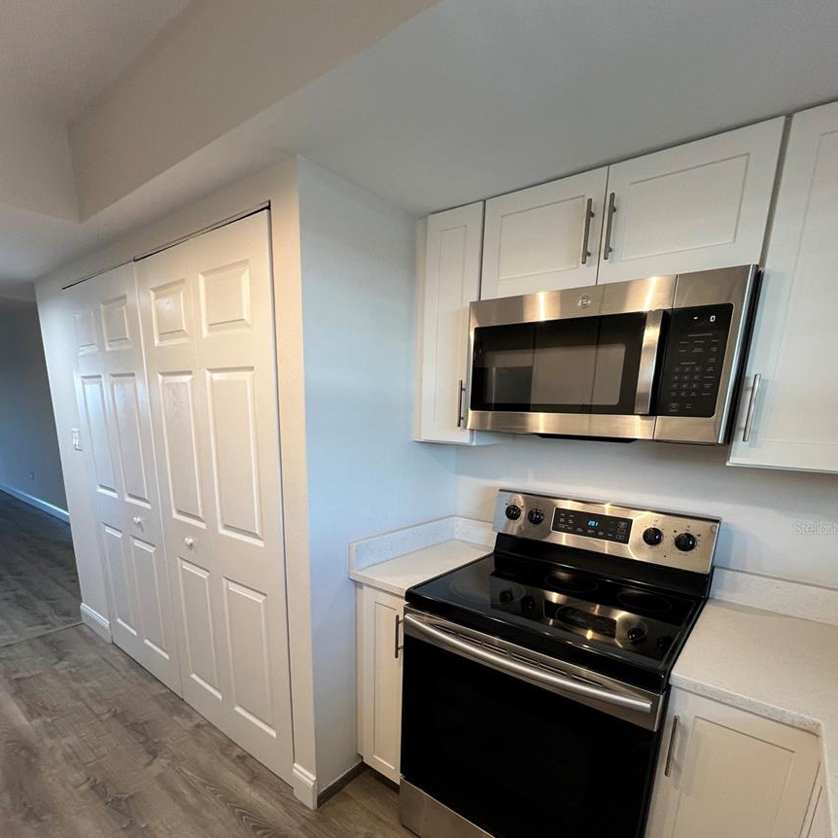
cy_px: 528
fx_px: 438
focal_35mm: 16
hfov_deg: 87.4
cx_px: 425
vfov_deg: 85.6
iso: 160
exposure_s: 1/120
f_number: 1.8
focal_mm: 1.57
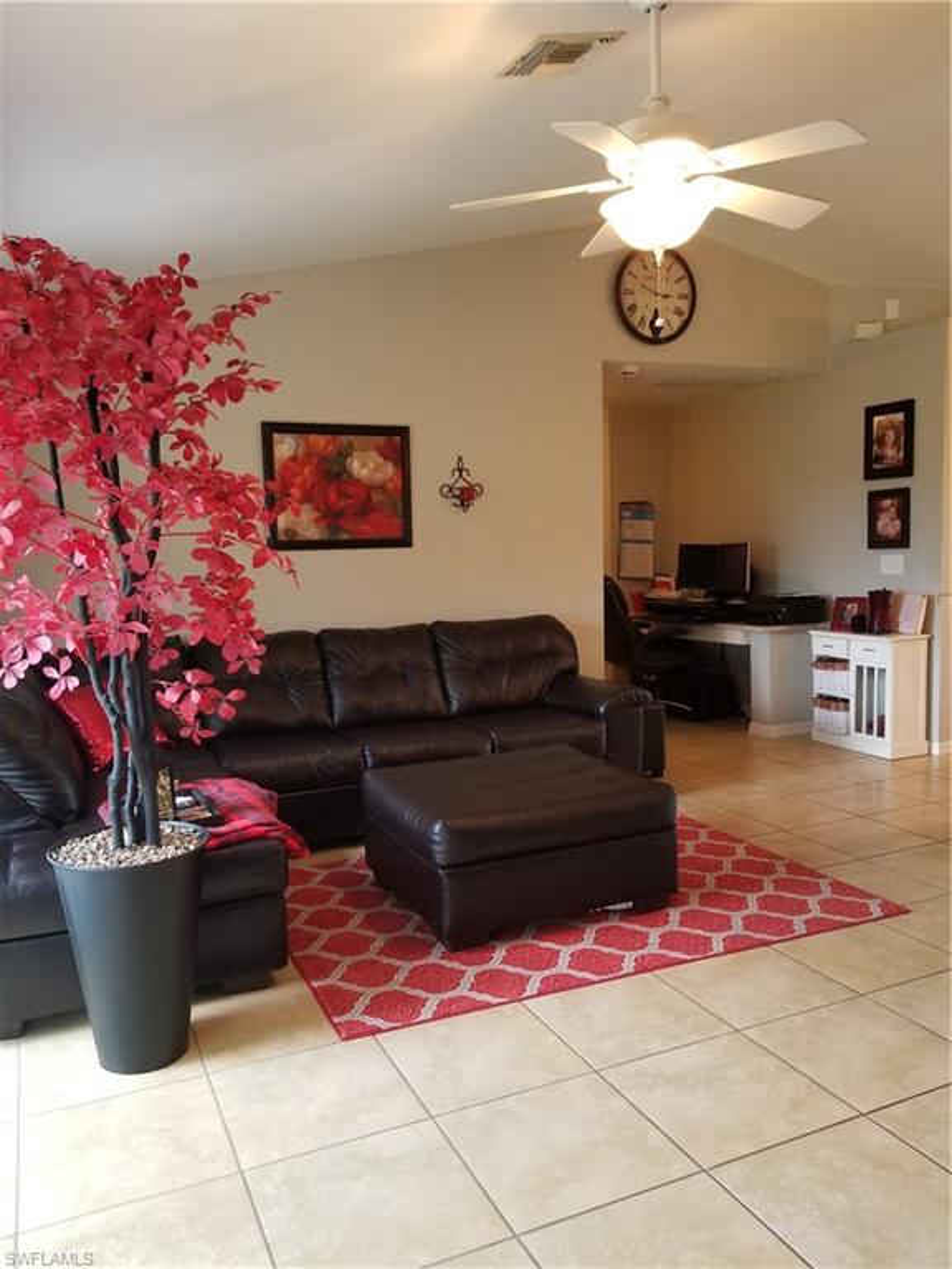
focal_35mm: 26
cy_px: 634
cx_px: 476
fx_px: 953
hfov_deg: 53.1
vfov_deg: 67.3
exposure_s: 1/40
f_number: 1.7
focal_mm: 4.3
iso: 160
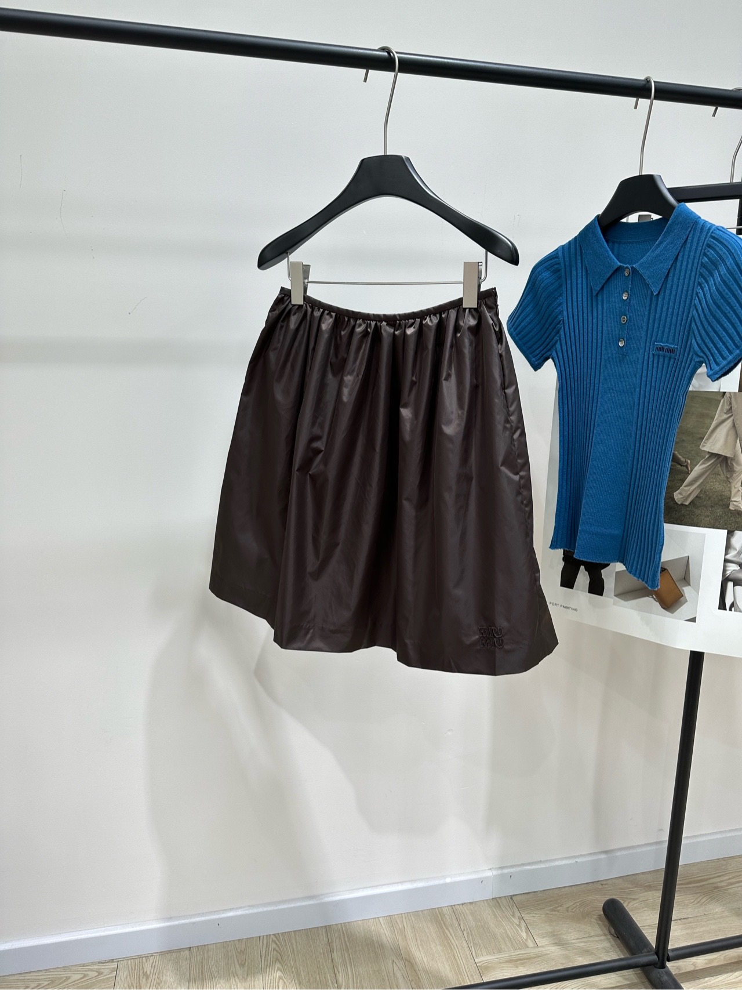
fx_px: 686
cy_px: 495
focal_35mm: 24
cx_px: 371
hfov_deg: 56.8
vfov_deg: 71.6
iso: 64
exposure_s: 1/100
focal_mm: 6.86
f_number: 1.78
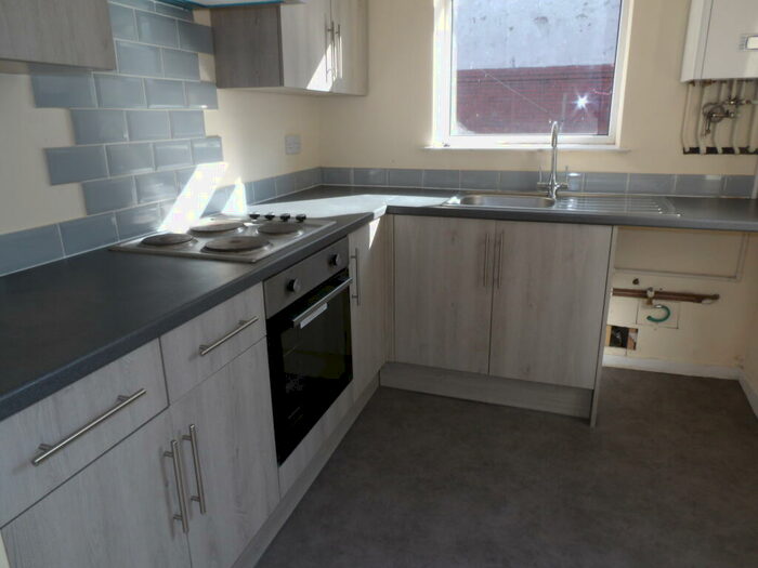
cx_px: 379
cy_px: 284
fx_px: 526
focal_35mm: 24
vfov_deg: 56.8
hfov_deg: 71.6
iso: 115
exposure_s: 1/30
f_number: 4.1
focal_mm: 4.3
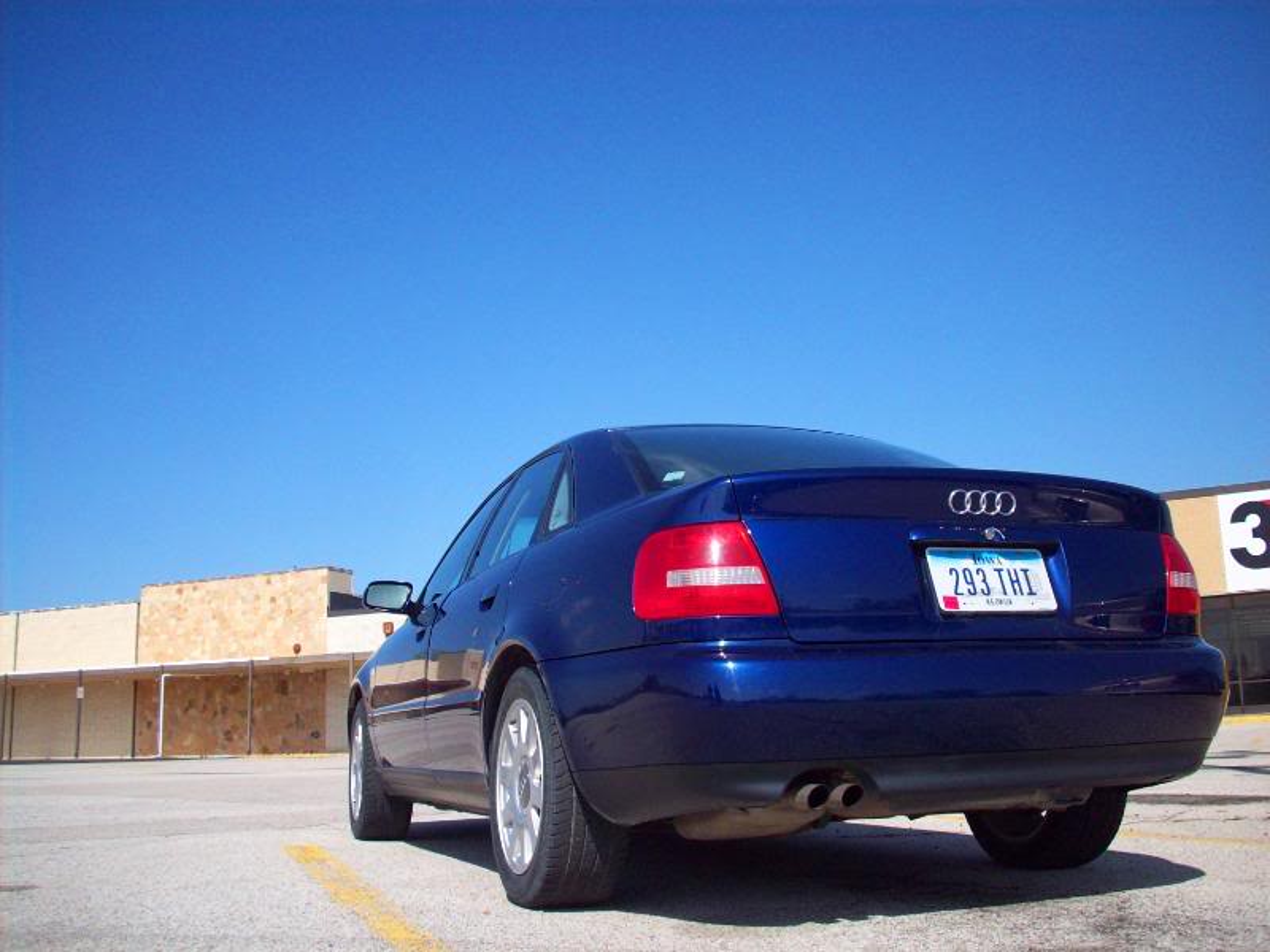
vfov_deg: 38.7
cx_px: 635
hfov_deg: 50.1
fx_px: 1357
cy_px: 476
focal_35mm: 37
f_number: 5.6
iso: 80
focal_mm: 6.2
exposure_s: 1/406
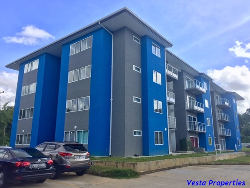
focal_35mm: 29
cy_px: 94
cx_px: 125
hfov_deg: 61.7
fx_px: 209
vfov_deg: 48.2
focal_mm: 4.15
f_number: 2.2
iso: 32
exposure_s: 1/1412
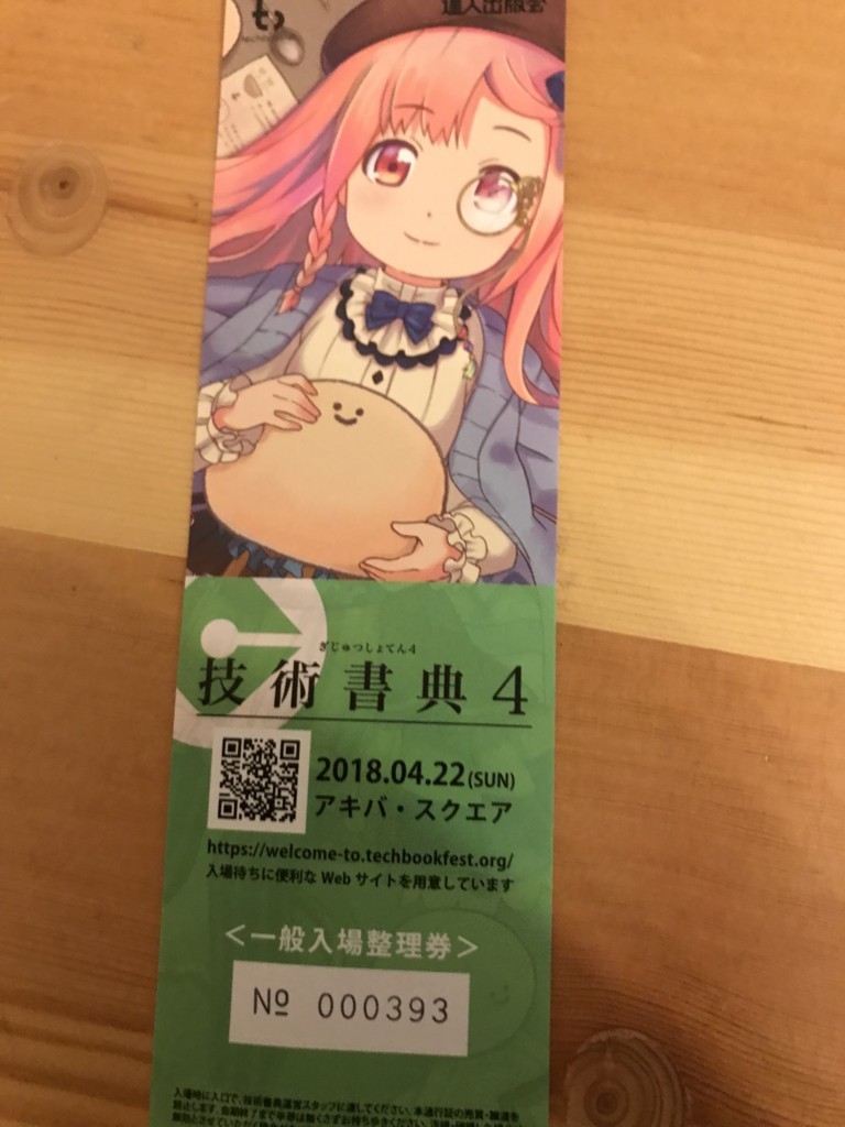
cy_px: 564
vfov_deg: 63.4
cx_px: 422
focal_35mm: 28
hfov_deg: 49.7
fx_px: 911
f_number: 1.8
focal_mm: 3.99
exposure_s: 1/10
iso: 100
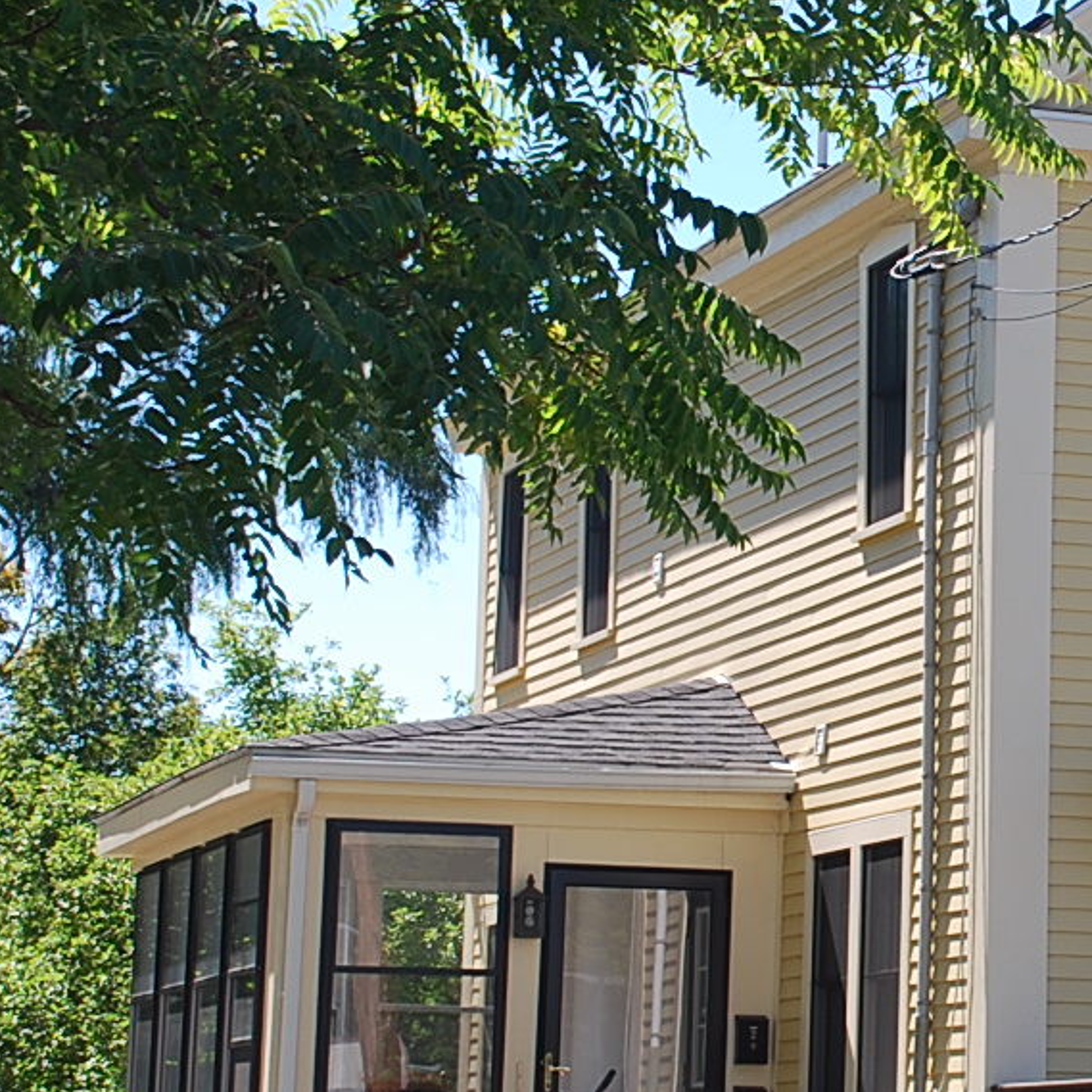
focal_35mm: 139
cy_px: 580
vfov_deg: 12.6
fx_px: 4961
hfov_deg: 12.2
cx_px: 1388
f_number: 6.3
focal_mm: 32
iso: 100
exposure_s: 1/160
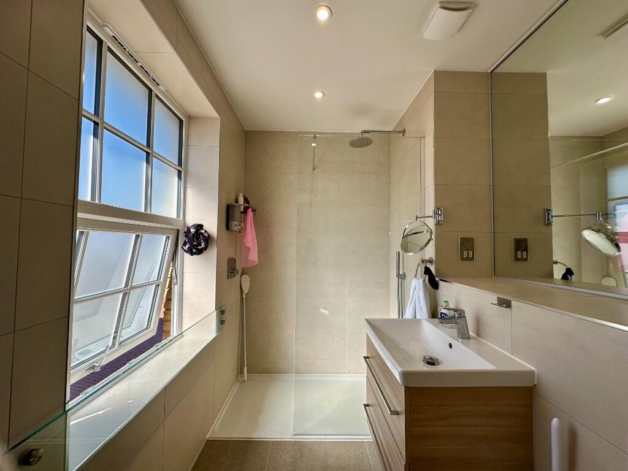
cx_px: 314
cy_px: 236
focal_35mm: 14
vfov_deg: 85.7
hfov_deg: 102.1
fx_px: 254
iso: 40
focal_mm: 2.22
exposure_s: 1/288
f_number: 2.2
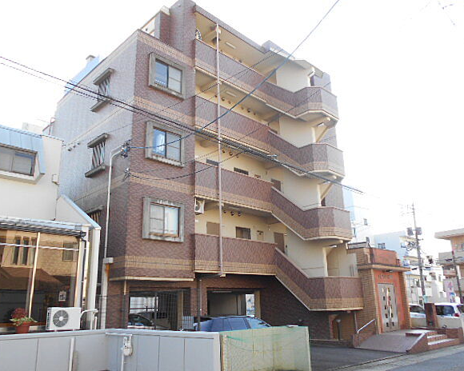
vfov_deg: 51.5
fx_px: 385
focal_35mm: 28
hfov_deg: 62.2
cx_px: 233
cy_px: 186
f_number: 3.2
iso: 80
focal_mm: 4.6
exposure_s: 1/160
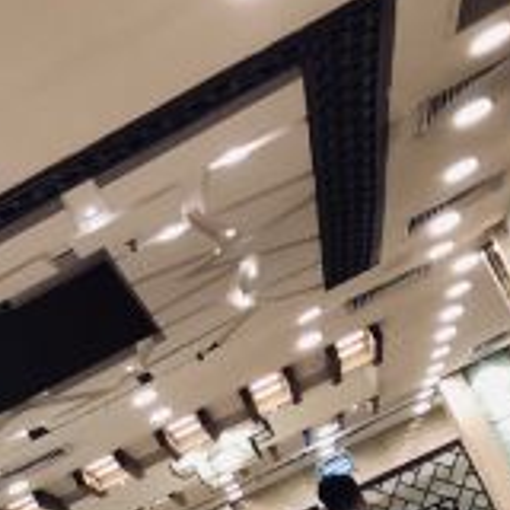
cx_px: -265
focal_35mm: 108
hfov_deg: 14.9
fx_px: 1800
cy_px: 693
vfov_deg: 15.2
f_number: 1.8
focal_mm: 4
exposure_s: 1/20
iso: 40
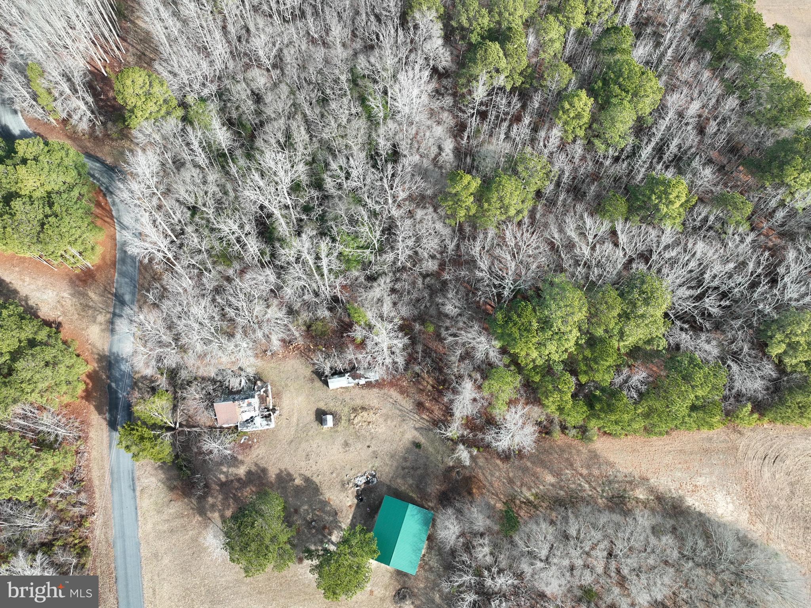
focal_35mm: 24
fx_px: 562
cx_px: 406
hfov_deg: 71.6
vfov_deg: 56.8
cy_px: 304
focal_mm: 12.29
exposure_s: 1/400
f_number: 2.8
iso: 100
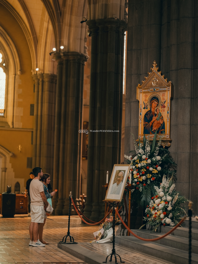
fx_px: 664
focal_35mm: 87
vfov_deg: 22.5
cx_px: 99
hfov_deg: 17.0
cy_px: 132
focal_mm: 110
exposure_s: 1/40
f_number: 2
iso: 800
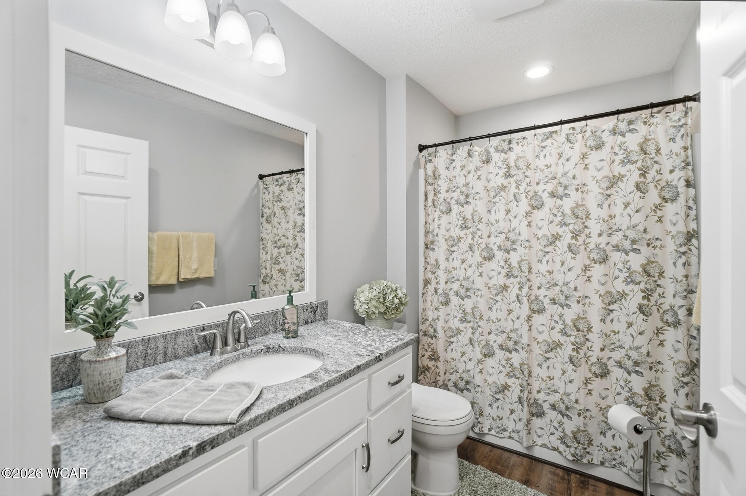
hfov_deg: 100.4
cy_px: 248
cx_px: 373
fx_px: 310
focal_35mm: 15
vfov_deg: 77.2
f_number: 8
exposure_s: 1/125
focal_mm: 10
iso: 125
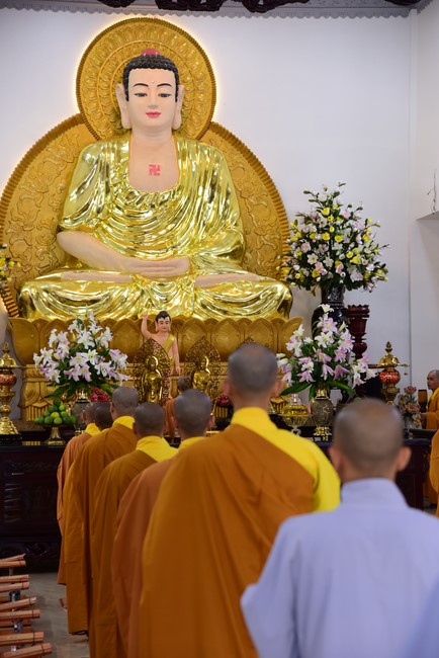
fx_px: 1571
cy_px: 329
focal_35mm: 86
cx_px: 220
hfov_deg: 15.9
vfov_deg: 23.6
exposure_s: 1/60
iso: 1600
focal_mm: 86
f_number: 5
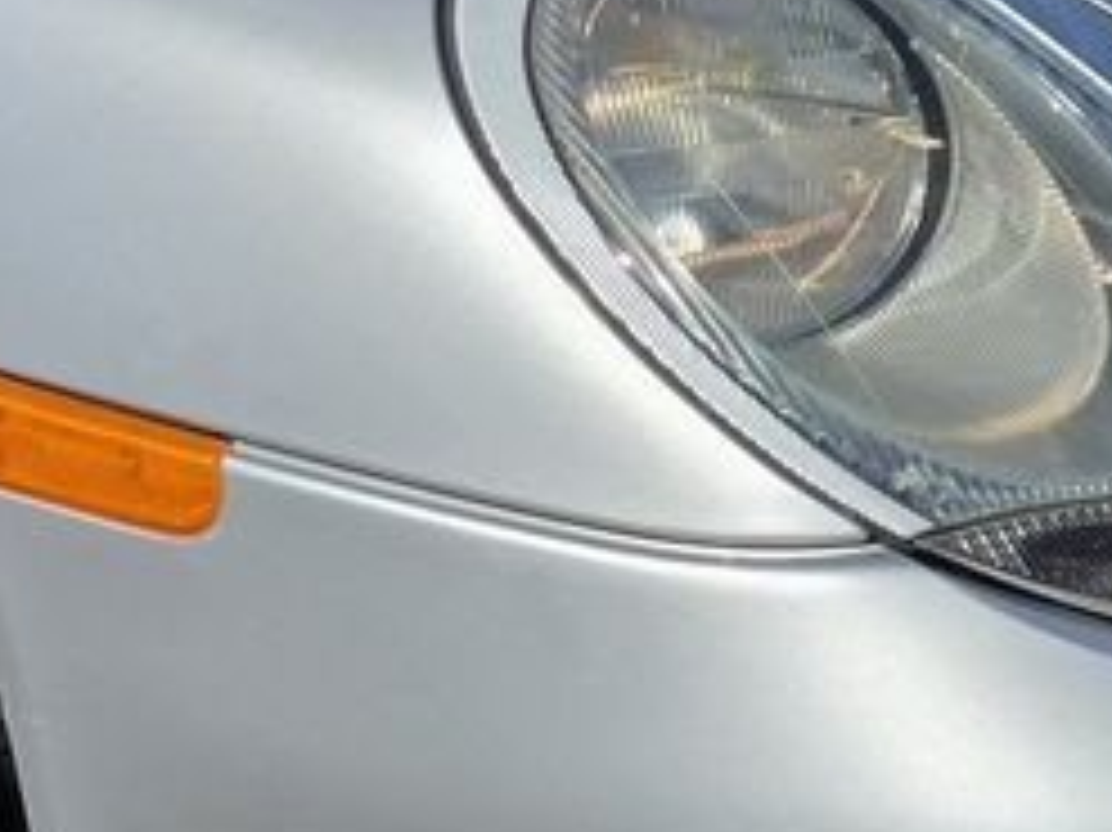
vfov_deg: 6.0
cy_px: 792
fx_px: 7995
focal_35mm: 249
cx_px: 464
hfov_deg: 8.0
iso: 50
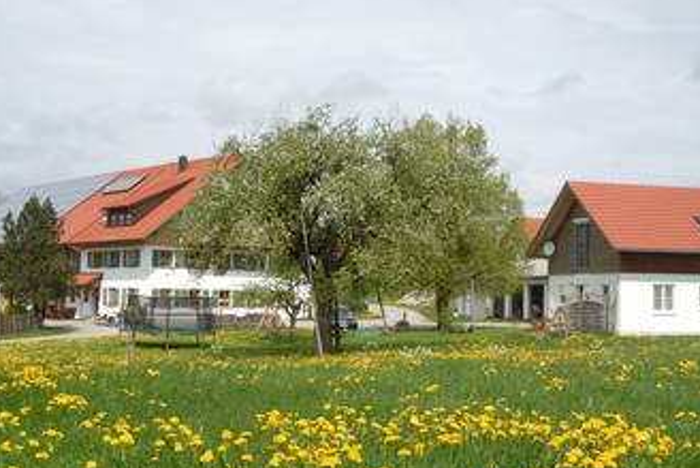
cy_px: 269
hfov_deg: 35.0
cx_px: 348
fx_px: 1109
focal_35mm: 57
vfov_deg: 23.8
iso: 100
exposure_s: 1/1000
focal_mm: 8.1
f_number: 3.8
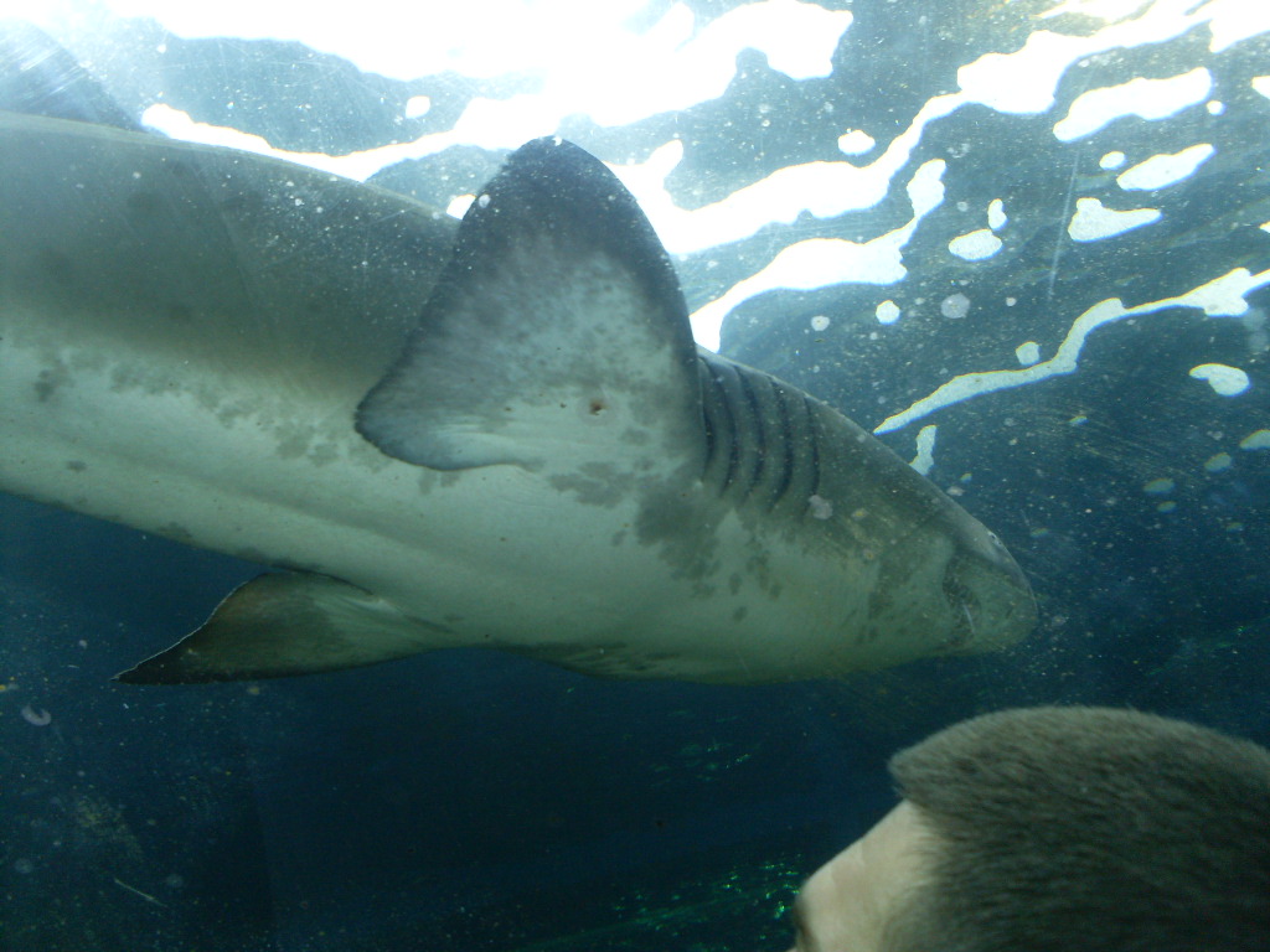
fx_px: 1394
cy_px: 476
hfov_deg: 49.0
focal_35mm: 38
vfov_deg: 37.7
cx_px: 635
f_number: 2.8
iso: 100
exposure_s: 1/45
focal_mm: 6.3
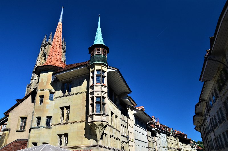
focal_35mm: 27
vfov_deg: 47.7
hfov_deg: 67.5
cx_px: 114
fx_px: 171
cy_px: 76
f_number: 10
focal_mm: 18
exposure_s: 1/200
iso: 320
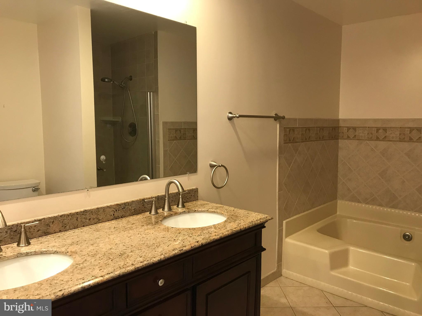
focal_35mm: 28
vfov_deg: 49.7
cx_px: 211
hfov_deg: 63.4
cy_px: 158
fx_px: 341
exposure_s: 1/15
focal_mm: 3.99
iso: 40
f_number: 1.8
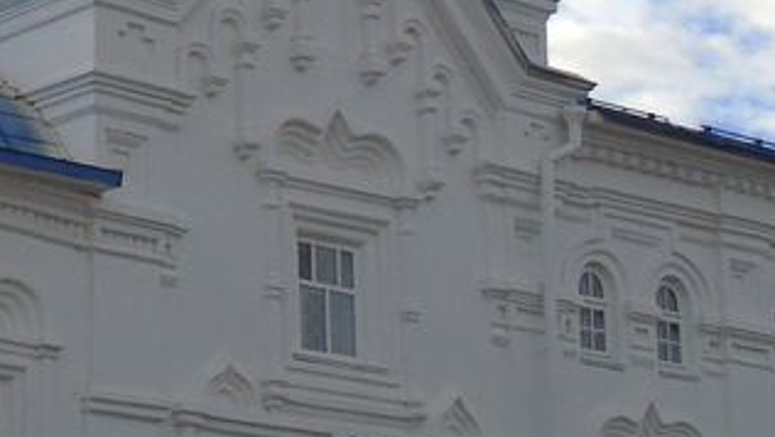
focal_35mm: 120
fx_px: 2467
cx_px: 34
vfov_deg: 10.1
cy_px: 103
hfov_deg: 17.5
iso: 80
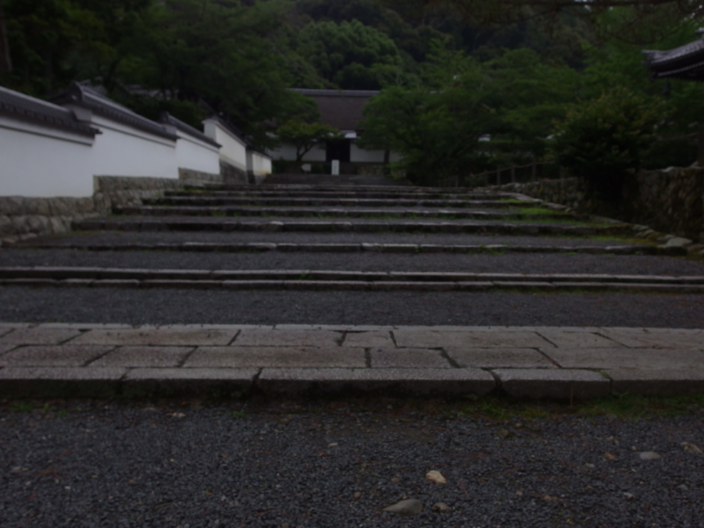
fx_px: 590
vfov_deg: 48.2
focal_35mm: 29
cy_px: 259
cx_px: 350
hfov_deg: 61.7
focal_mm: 6
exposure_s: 1/250
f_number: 2.8
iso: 100
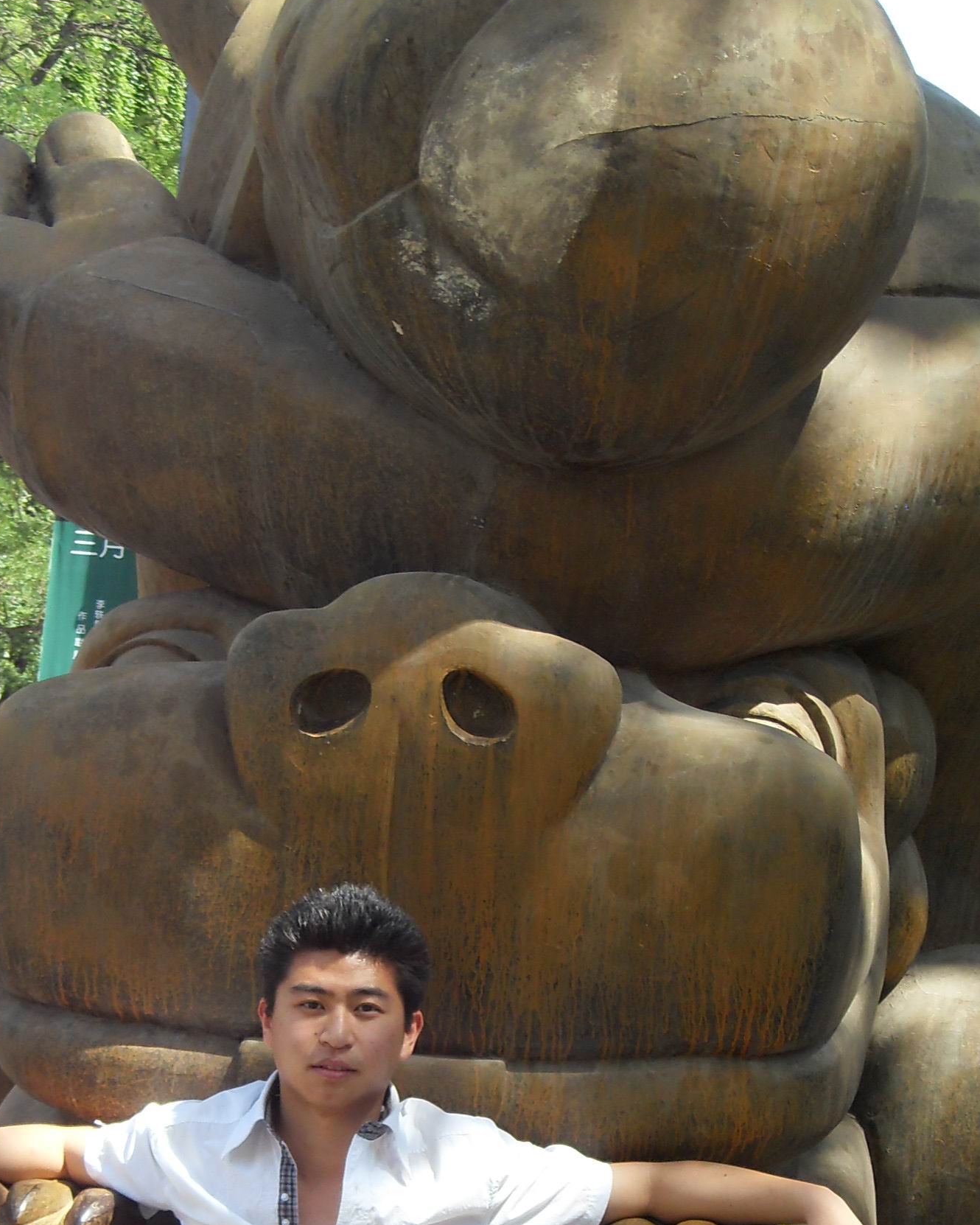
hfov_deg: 13.4
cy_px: 734
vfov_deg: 16.7
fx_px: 4169
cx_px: 480
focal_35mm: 115
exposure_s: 1/180
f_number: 3.8
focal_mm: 10.2
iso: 80
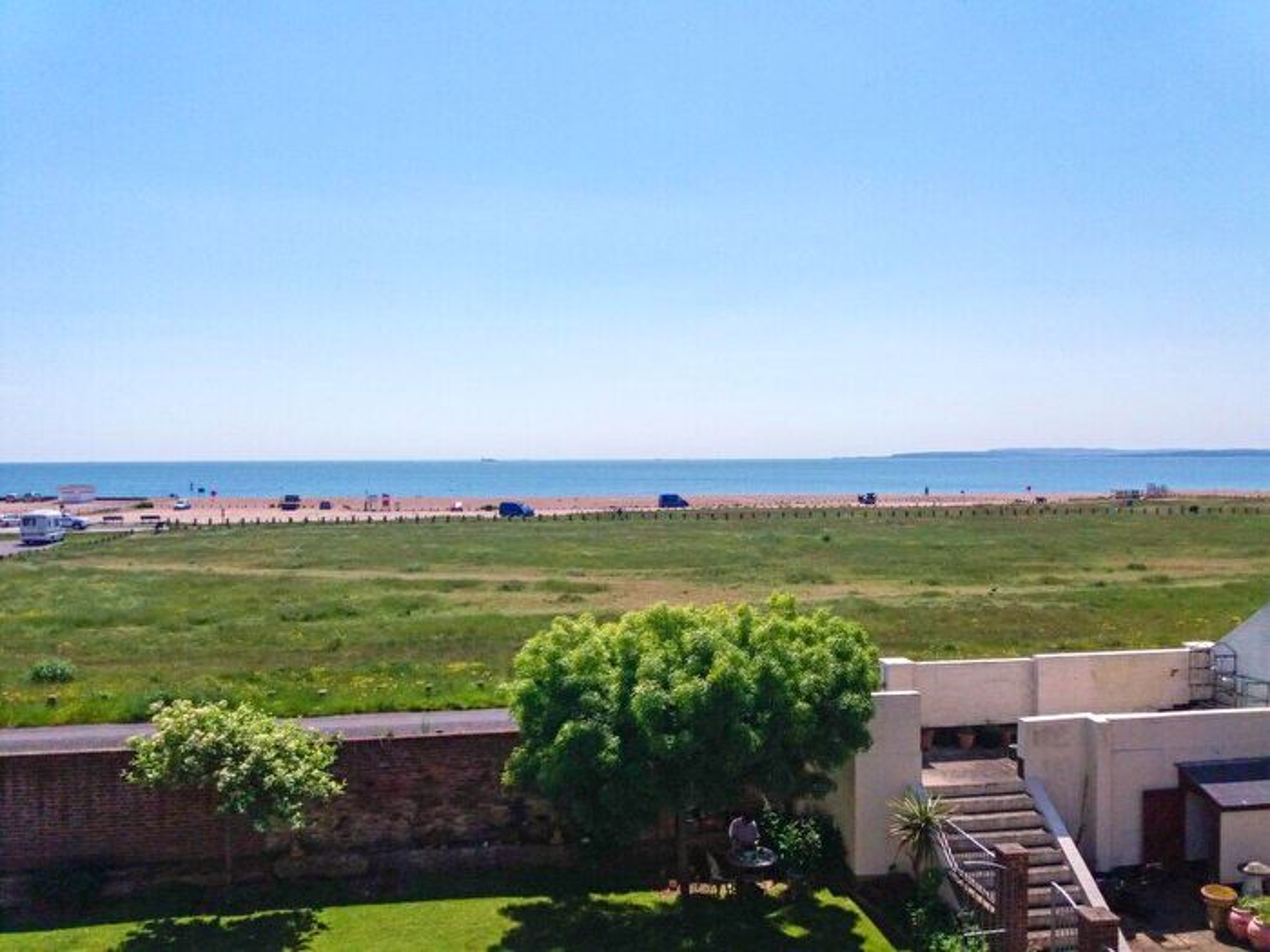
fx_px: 1027
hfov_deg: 63.4
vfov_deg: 49.7
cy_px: 476
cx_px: 635
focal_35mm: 28
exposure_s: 1/4000
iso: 64
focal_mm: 3.7
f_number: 1.9
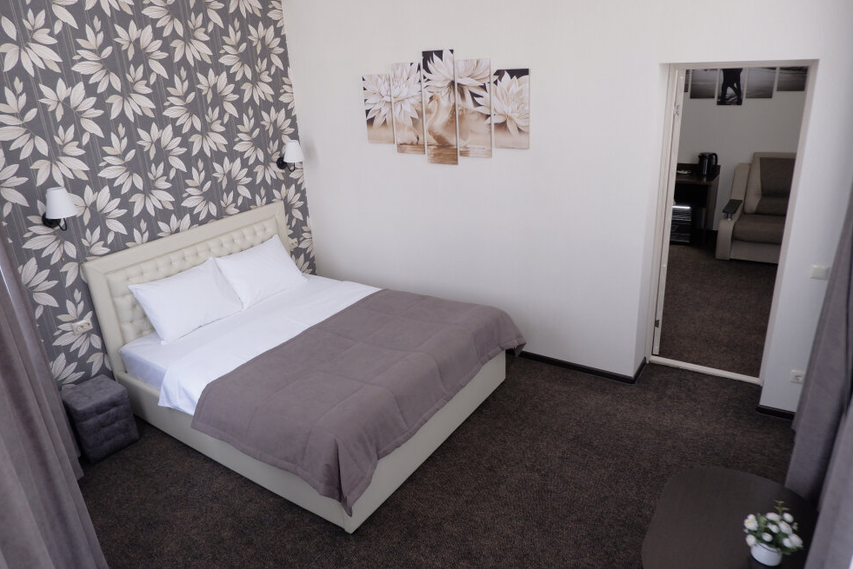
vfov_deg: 53.2
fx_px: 569
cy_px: 273
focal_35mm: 24
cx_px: 414
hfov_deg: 73.7
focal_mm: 15
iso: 200
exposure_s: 1/6
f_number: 16
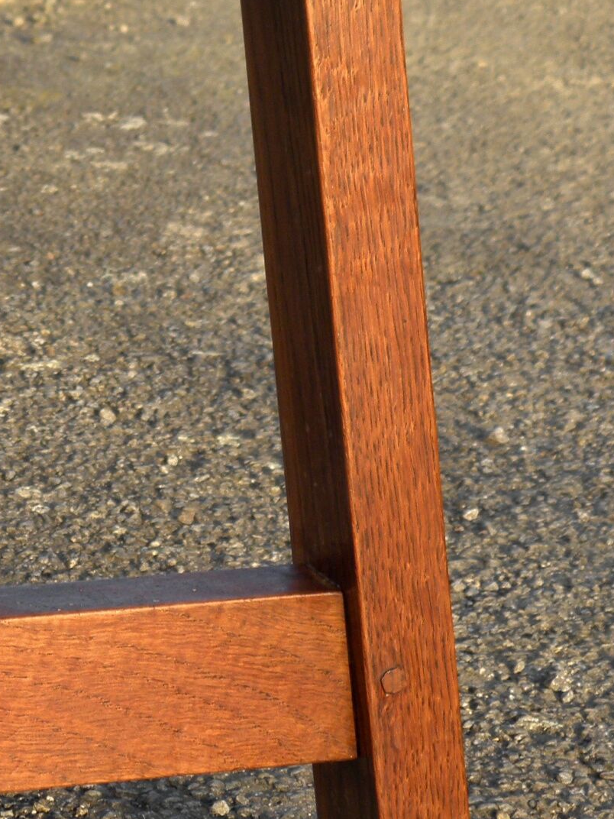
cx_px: -6
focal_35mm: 129
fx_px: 3051
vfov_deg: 15.2
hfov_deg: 11.4
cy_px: 240
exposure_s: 1/100
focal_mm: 9.7
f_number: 4.1
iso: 100
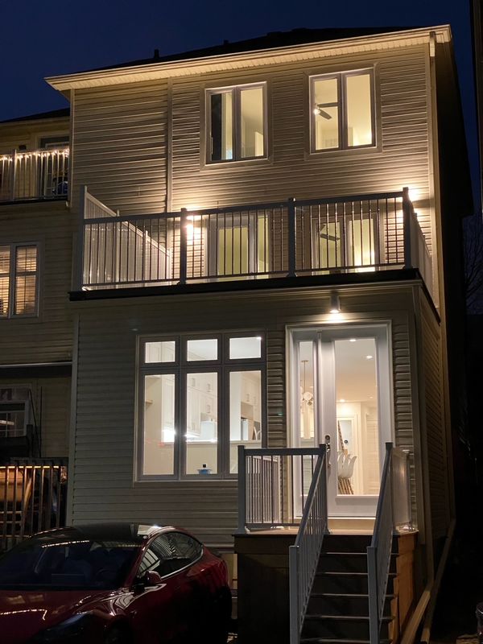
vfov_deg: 36.8
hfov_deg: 28.0
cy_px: 322
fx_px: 967
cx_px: 242
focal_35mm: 52
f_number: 2
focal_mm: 6
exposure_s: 1/30
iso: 800
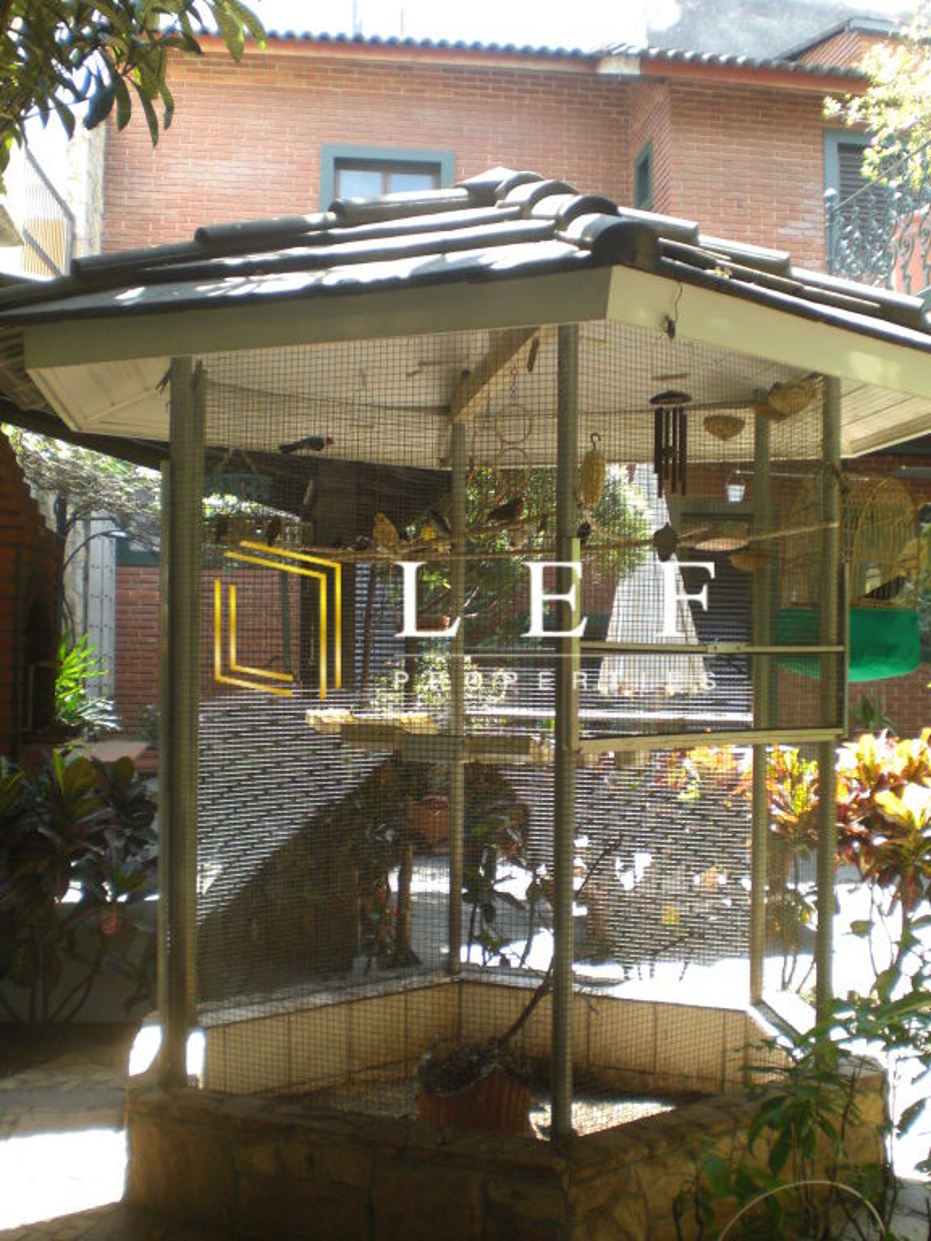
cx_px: 466
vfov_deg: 49.0
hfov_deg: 37.7
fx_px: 1363
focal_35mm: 38
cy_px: 620
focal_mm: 6.3
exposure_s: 1/80
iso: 100
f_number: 3.1
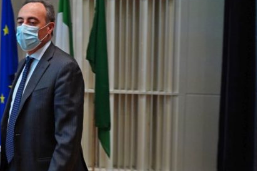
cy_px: 72
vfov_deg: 24.2
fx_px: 400
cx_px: 21
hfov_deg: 33.6
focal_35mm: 56
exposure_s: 1/160
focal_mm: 30
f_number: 4.5
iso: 3200
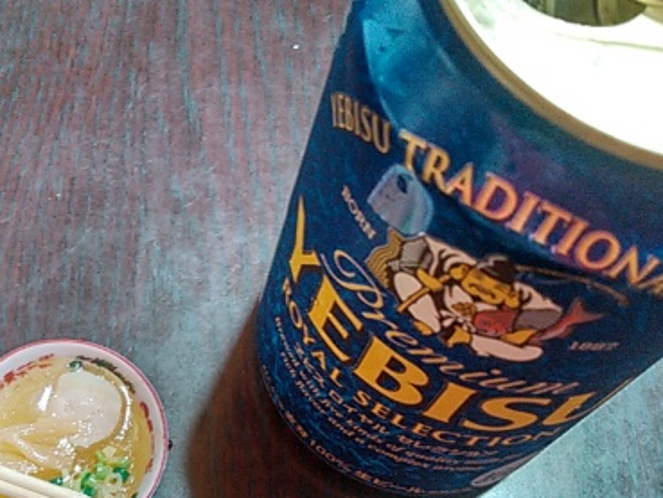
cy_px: 322
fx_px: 996
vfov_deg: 27.9
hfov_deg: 36.3
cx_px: 203
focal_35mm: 52
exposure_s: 1/9.42
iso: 320
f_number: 2.4
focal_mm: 4
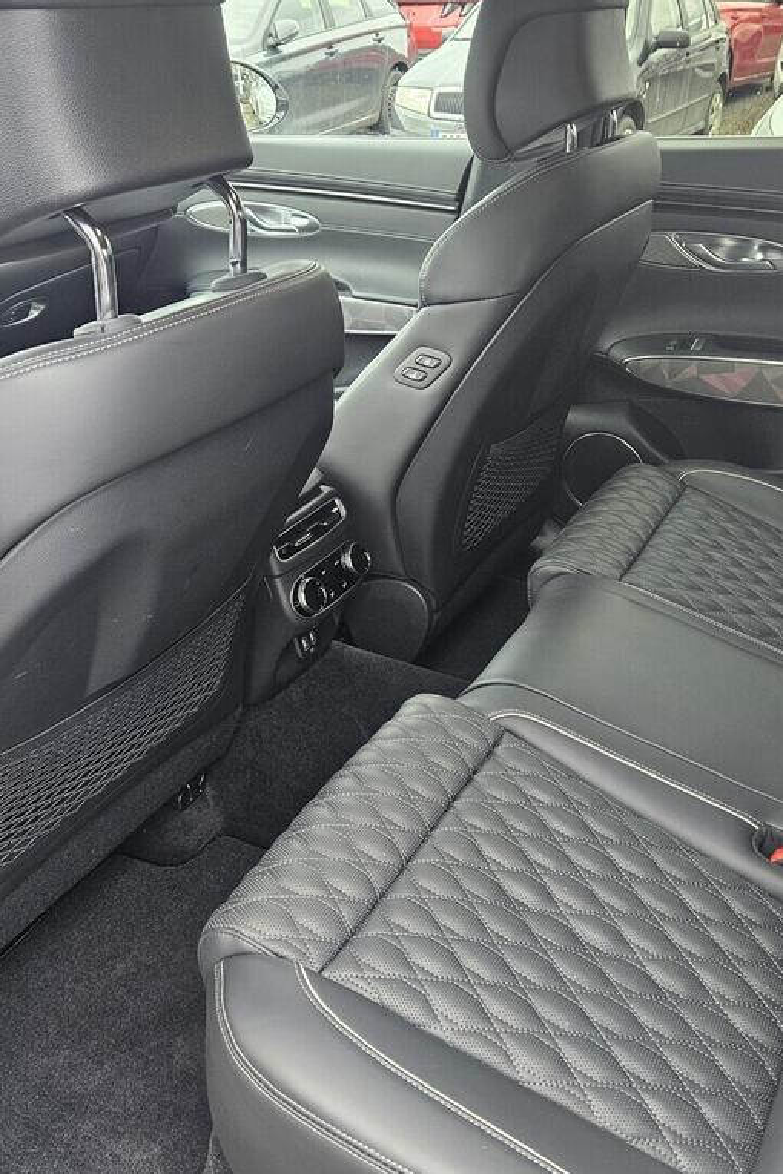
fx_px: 1044
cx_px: 418
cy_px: 588
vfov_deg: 58.7
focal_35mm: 32
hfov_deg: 41.1
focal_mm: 5.4
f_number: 1.8
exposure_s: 1/120
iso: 250
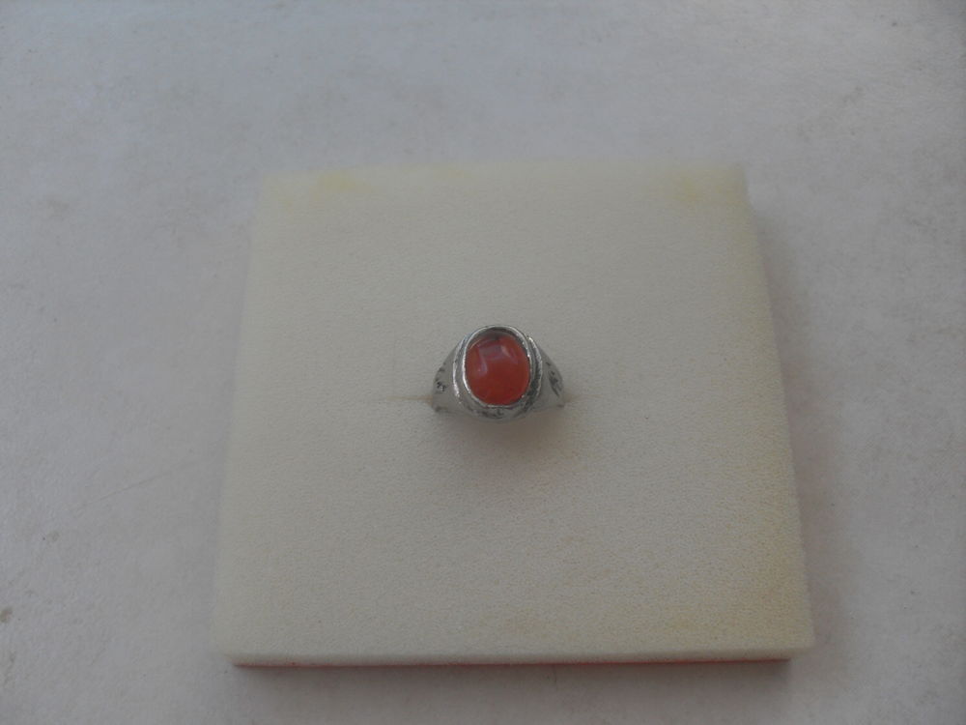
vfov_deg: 38.7
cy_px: 362
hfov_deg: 50.1
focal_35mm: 37
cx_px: 483
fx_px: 1033
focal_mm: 6.3
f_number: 8.9
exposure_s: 1/60
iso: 80
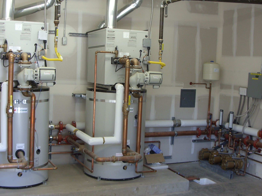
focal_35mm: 48
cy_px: 93
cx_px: 122
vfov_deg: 30.3
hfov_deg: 39.6
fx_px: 363
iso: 100
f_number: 2.8
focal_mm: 6.3
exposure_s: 1/30
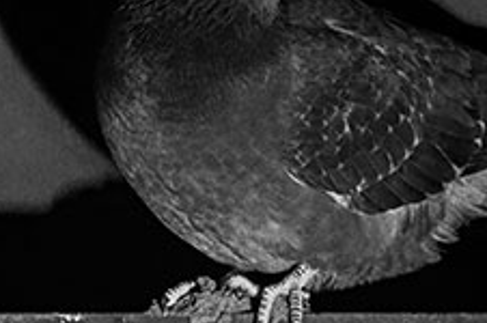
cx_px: 183
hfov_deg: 0.8
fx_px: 35905
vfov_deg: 0.5
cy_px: 8
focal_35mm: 2658
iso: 10000
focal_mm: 1200
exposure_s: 1/1250
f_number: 13
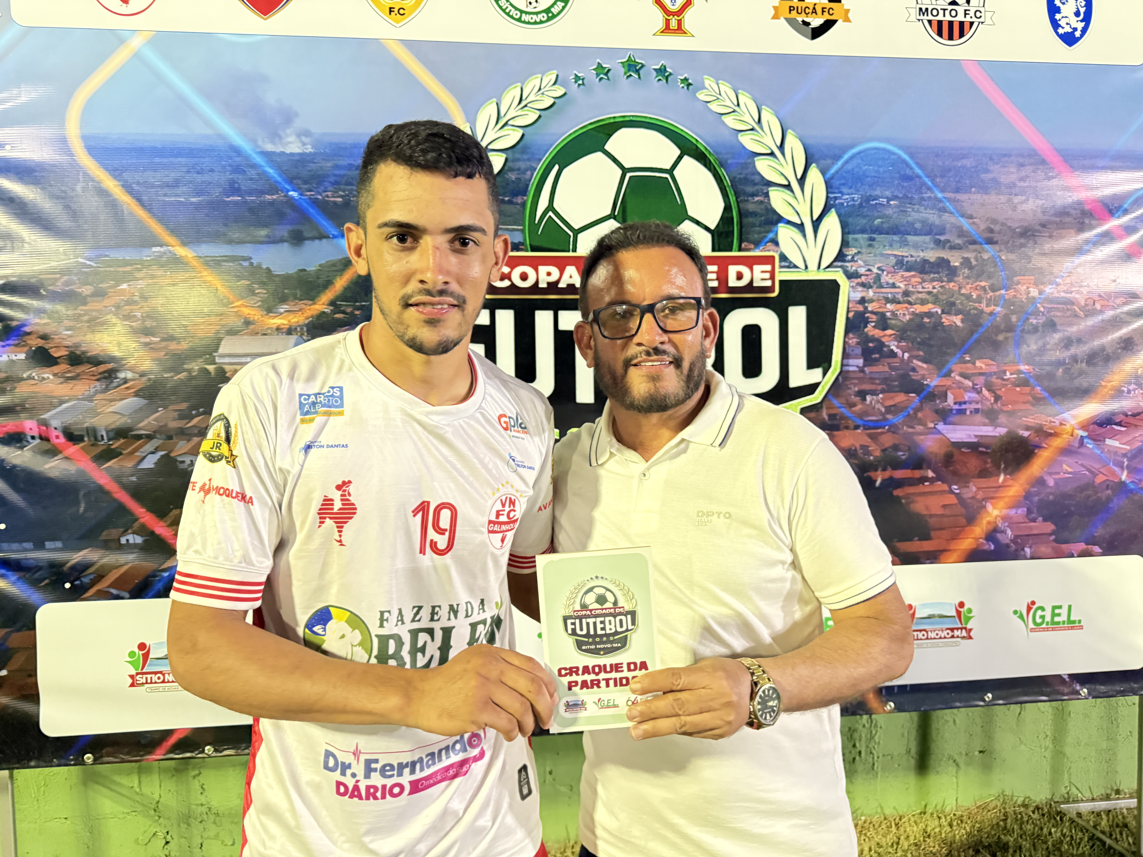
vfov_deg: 56.8
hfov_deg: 71.6
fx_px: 792
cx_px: 572
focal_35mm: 24
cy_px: 428
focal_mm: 6.76
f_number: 1.78
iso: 1600
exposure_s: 1/30
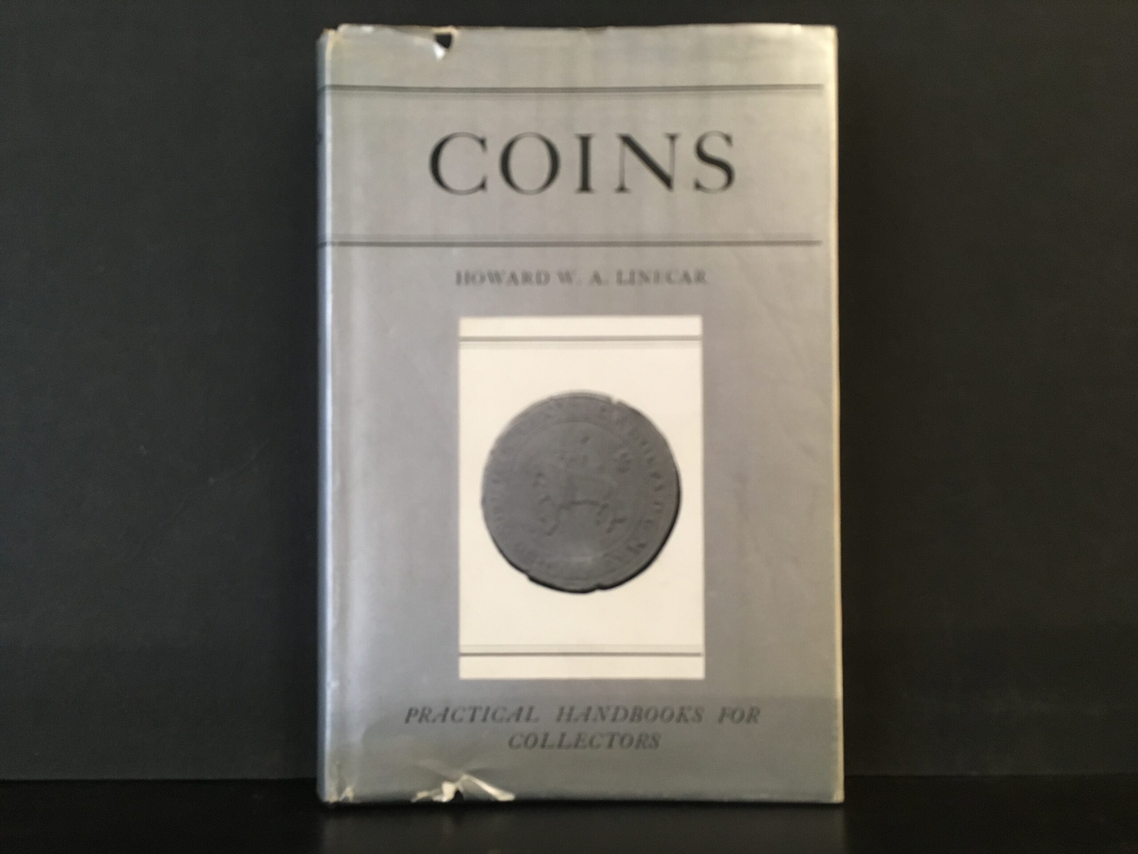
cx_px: 569
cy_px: 427
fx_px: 953
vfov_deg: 48.2
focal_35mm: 29
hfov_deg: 61.7
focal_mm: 4.15
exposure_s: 1/33
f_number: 2.2
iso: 250
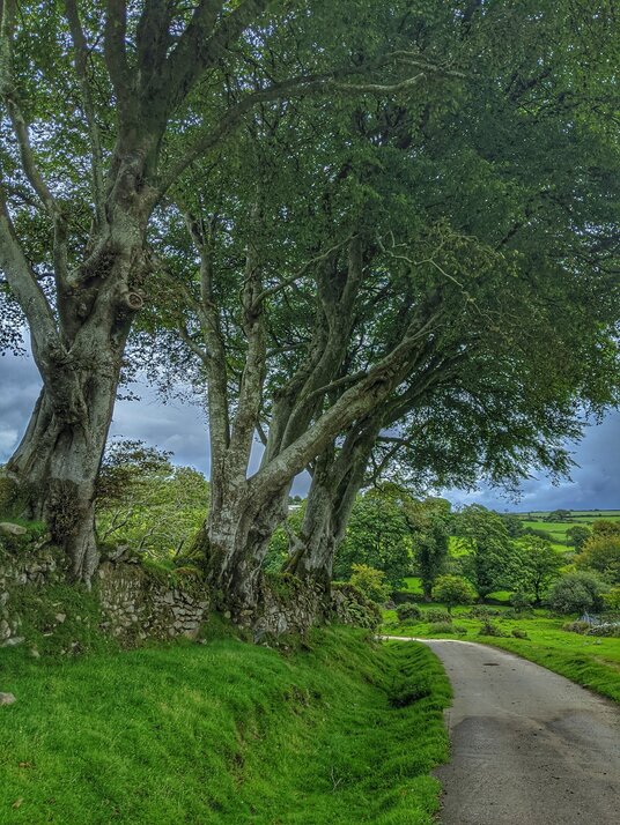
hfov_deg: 51.4
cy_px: 412
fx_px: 644
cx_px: 310
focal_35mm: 27
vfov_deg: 65.3
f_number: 1.8
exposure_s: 1/1957
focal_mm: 4.44
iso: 54
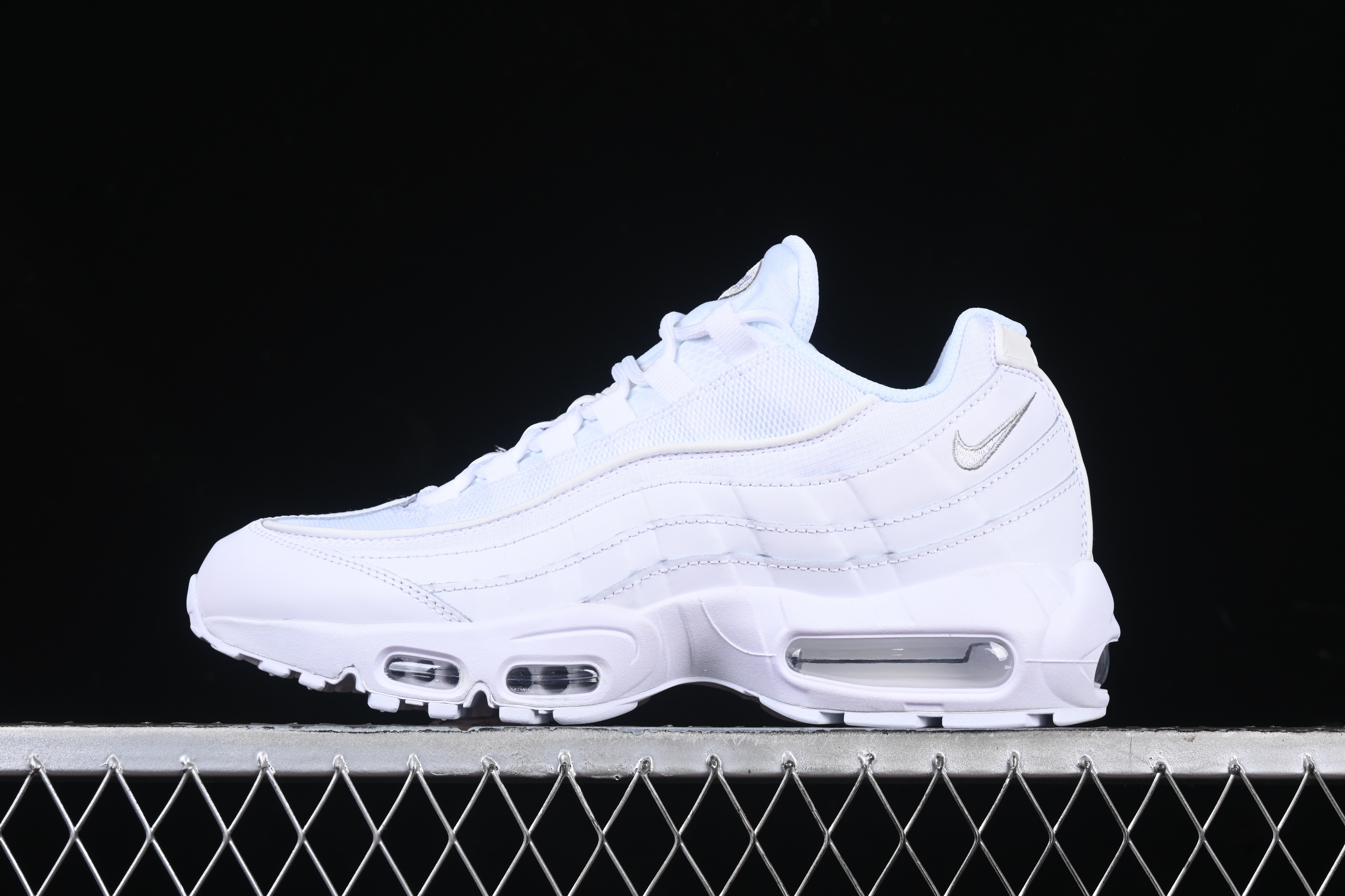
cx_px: 672
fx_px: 2802
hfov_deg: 27.0
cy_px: 448
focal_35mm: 75
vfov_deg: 18.2
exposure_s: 1/100
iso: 160
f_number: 8
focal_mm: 50
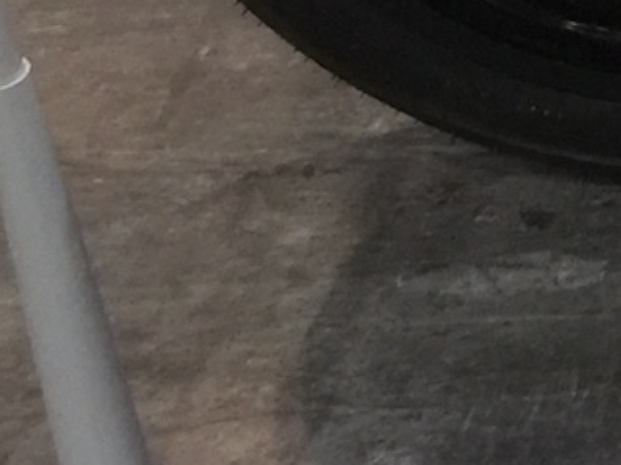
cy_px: -835
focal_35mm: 186
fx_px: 3336
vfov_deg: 7.2
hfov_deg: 8.8
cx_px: 1828
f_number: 2.2
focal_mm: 4.15
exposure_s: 1/17
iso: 80
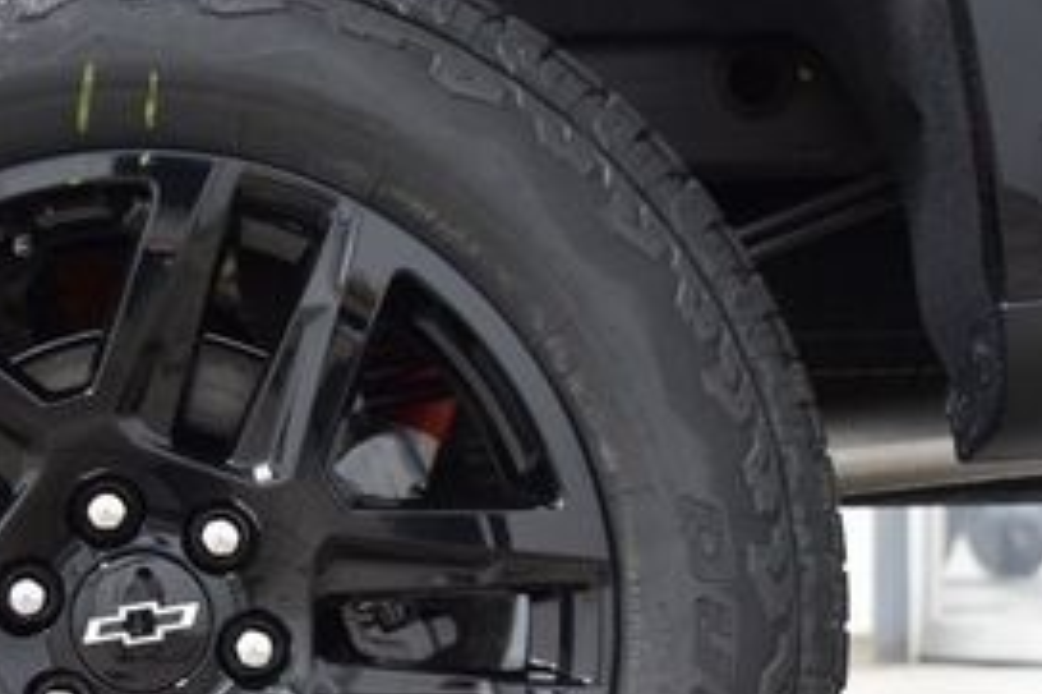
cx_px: 149
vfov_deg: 13.7
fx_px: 2864
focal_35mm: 99
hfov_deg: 20.3
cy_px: 623
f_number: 2.8
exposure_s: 1/60
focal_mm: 28
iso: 1600
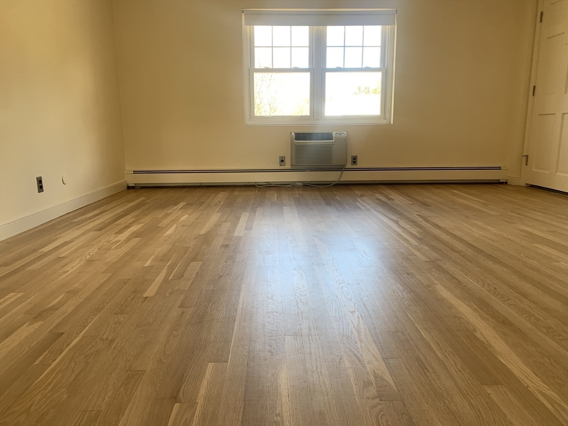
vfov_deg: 53.1
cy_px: 213
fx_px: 427
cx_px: 284
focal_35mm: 26
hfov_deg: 67.3
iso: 64
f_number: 1.8
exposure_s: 1/121
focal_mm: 4.25
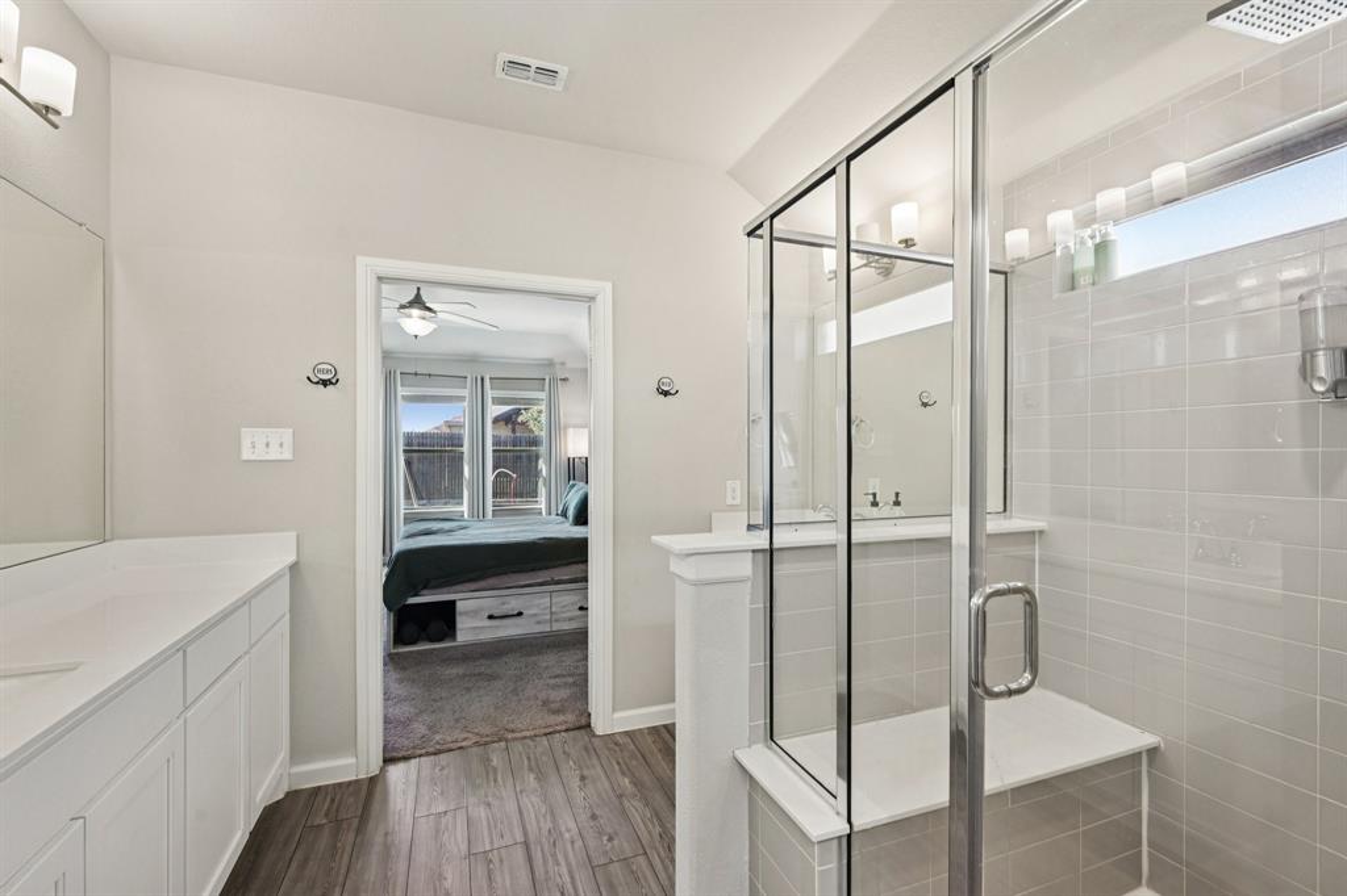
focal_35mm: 16
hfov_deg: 98.6
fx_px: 580
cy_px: 448
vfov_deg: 75.5
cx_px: 674
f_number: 8
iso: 400
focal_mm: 15.5
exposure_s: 1/40
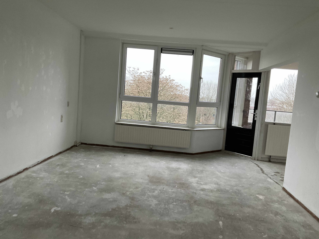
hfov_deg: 61.7
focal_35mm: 29
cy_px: 120
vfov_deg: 48.2
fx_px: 267
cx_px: 160
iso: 200
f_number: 1.8
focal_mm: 3
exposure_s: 1/60
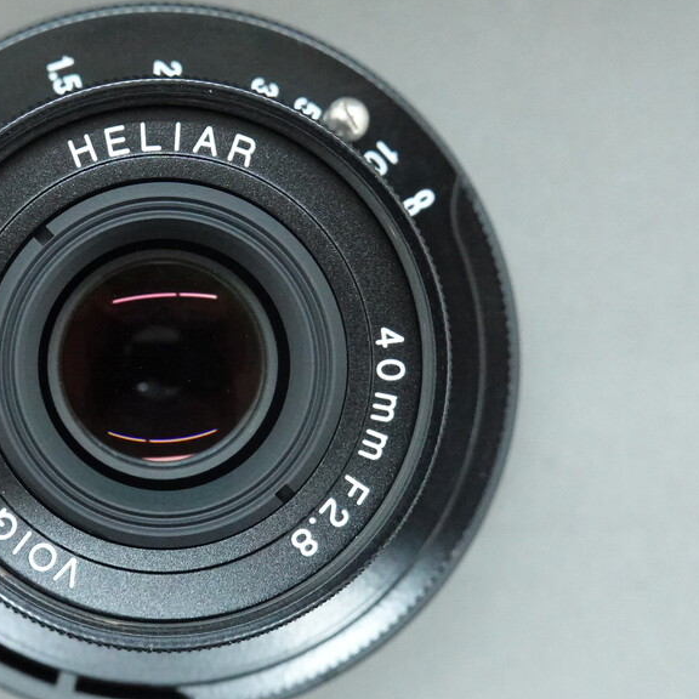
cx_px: 152
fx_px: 1942
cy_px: 351
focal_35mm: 85
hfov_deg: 20.2
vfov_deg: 20.4
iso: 3200
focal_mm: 18.24
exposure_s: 1/50
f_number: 5.6
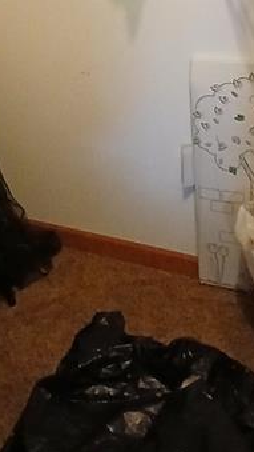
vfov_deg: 42.8
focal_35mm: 42
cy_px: 19
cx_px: 70
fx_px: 502
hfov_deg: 28.1
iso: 640
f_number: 2.2
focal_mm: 1.4
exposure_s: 1/20
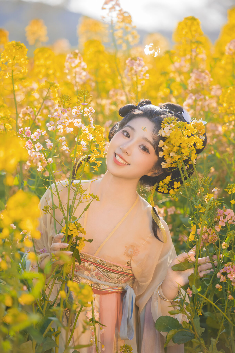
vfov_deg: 15.3
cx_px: 118
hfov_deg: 10.2
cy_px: 176
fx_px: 1311
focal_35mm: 134
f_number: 2.8
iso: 100
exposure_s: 1/640
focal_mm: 135
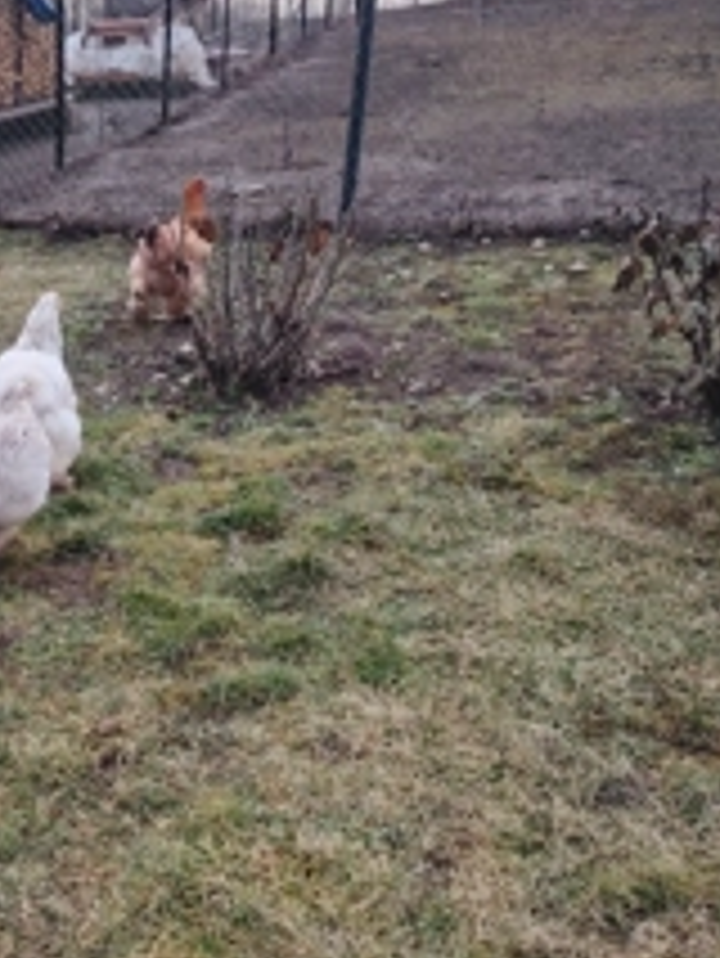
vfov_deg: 42.0
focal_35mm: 45
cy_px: 459
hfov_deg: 30.6
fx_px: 1247
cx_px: 58
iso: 791
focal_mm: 5.25
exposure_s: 1/900
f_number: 1.75
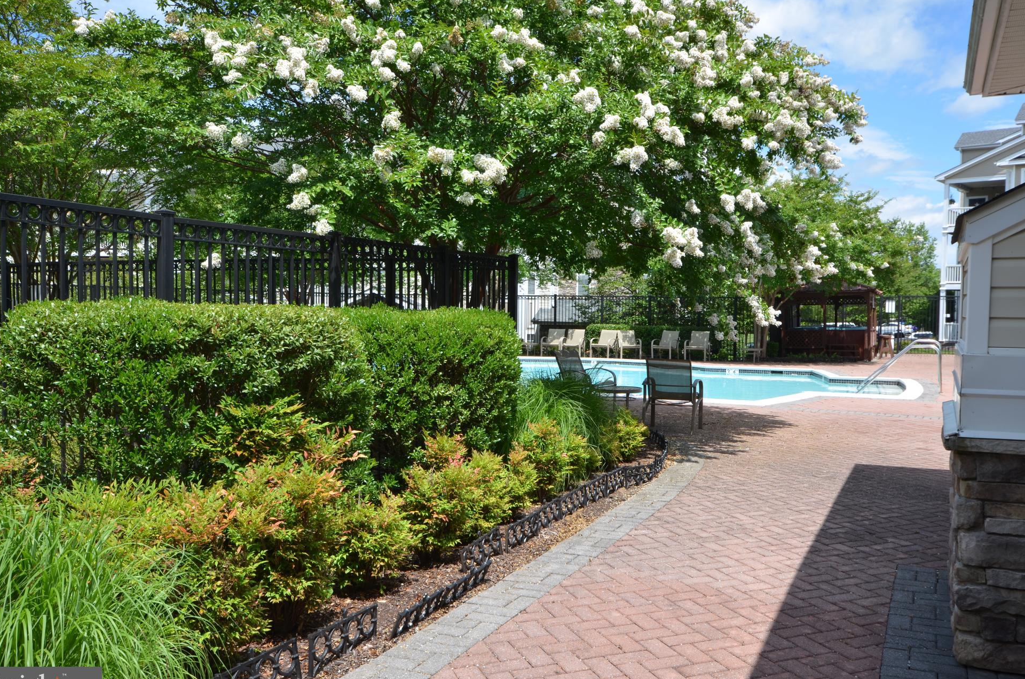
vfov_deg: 40.9
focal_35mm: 32
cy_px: 343
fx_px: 909
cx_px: 531
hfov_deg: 58.8
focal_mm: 20
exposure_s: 1/100
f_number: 11
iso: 100
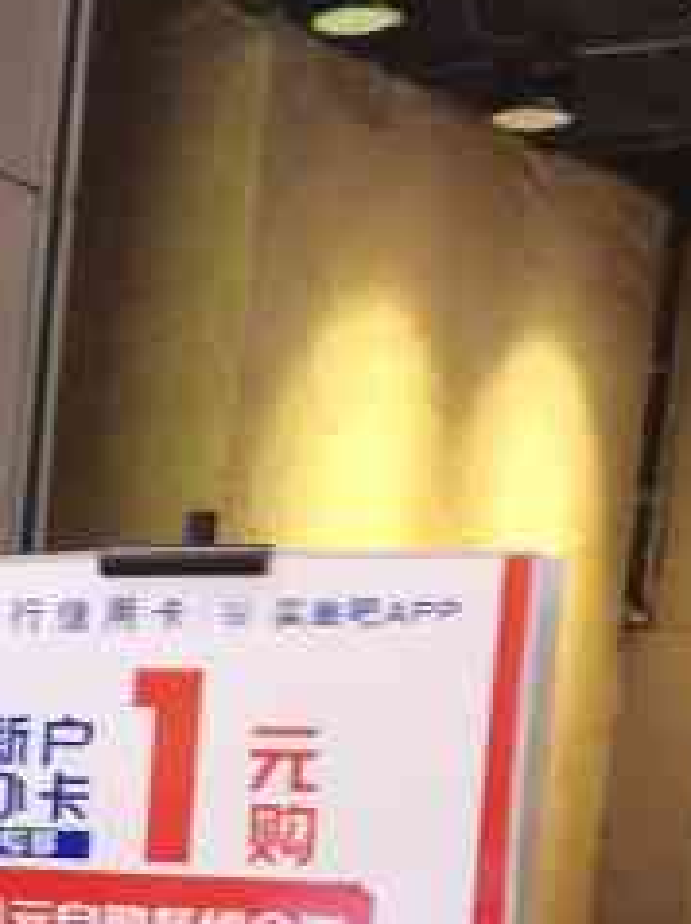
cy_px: 1128
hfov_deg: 12.5
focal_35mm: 106
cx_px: -633
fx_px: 2826
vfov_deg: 17.6
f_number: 1.9
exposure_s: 1/33.3
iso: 320
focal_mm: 4.94
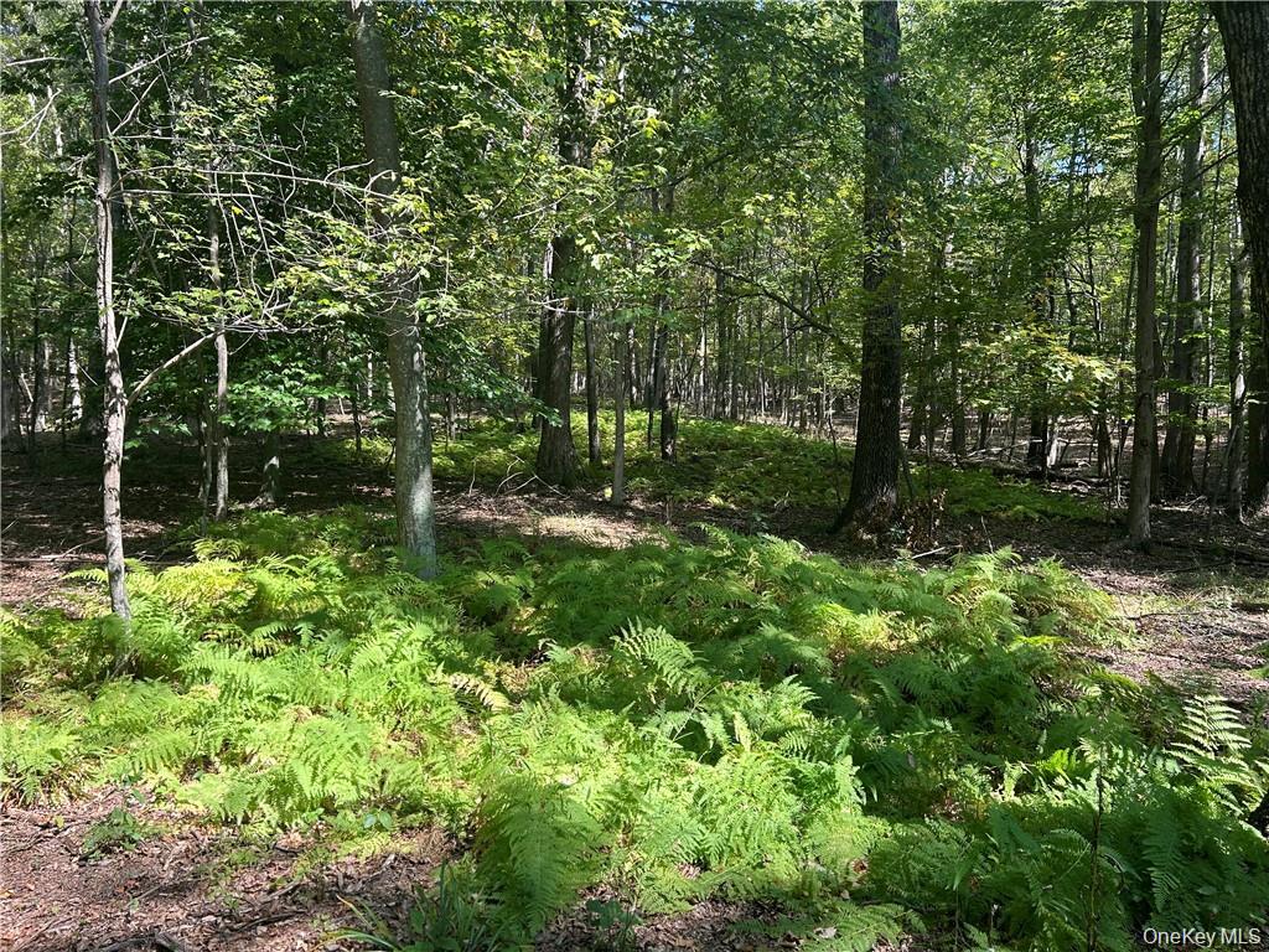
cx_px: 634
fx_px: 953
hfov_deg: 67.3
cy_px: 476
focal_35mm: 26
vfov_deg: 53.1
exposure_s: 1/434
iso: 50
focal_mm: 5.7
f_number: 1.5
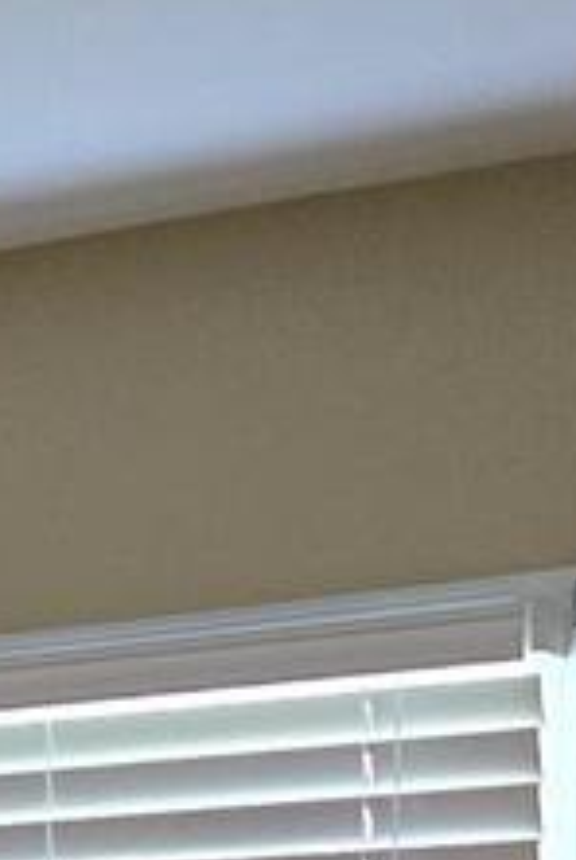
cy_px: 1385
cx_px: -486
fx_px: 3971
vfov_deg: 11.7
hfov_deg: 8.0
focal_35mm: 166
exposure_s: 1/120
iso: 1000
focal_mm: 6.3
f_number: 1.7
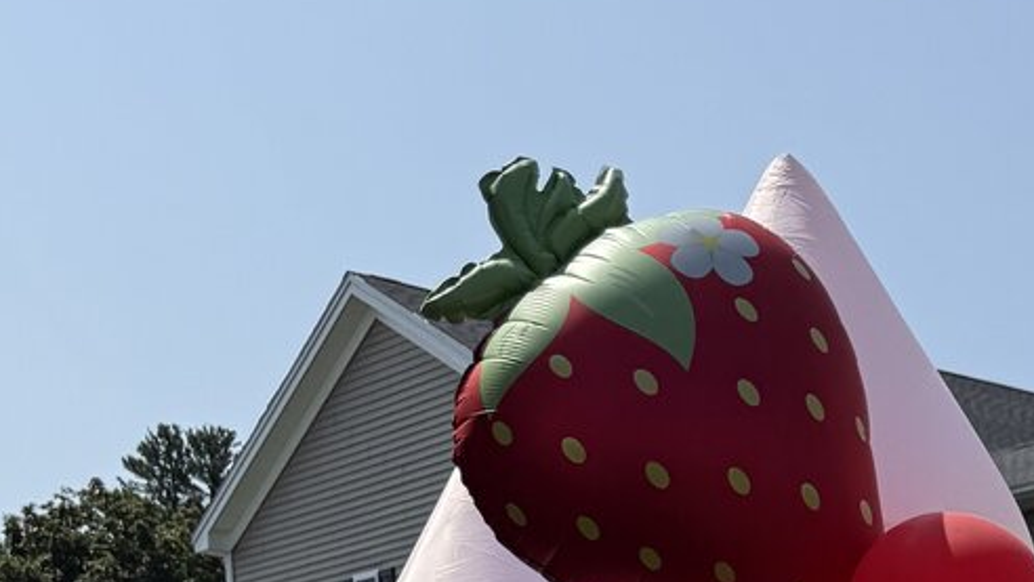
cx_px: 1158
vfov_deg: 11.3
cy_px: 1481
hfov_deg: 23.4
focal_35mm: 85
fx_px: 2331
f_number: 1.78
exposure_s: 1/7353
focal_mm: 6.76
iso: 80
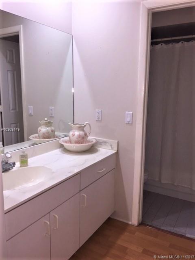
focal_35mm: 29
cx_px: 98
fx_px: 218
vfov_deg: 61.7
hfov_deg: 48.2
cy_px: 130
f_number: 2.2
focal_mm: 4.15
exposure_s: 1/30
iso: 32
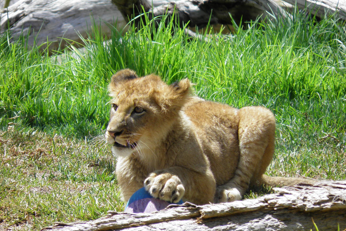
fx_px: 6545
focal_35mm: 681
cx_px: 173
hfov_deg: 3.0
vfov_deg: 2.0
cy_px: 120
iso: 64
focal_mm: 117.2
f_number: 5.1
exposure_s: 1/250
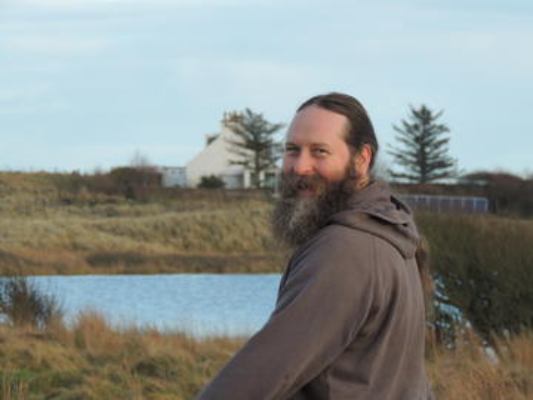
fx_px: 3080
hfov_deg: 9.9
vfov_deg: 7.4
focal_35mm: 200
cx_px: 266
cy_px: 200
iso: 100
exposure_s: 1/200
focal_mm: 35.6
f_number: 4.6
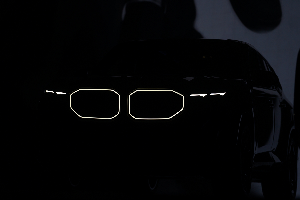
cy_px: 100
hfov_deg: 12.5
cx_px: 150
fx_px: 1375
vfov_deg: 8.3
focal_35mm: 165
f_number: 4
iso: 100
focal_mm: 165
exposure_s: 1/160
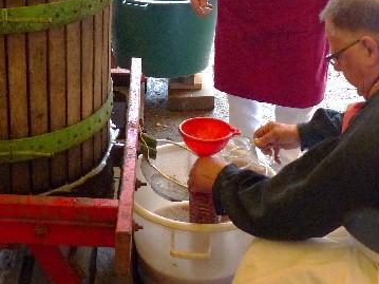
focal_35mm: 62
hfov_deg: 31.2
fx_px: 679
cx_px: 167
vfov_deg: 23.3
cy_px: 55
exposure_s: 1/60
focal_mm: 4.5
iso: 250
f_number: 2.8
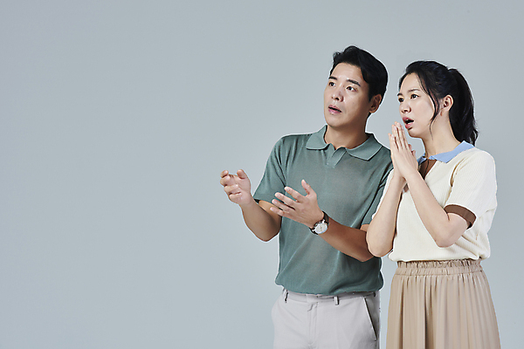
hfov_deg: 19.5
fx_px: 1528
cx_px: 262
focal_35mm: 105
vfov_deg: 13.0
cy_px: 174
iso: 100
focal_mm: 105
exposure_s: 1/125
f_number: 14
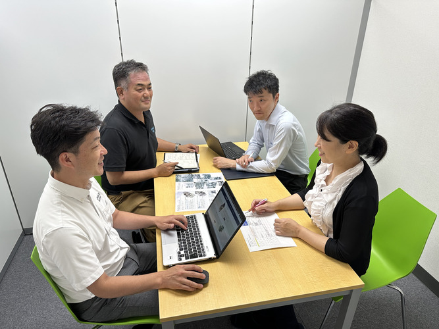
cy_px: 164
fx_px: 304
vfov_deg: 56.8
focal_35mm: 24
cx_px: 220
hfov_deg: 71.6
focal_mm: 6.86
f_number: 1.78
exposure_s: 1/121
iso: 100
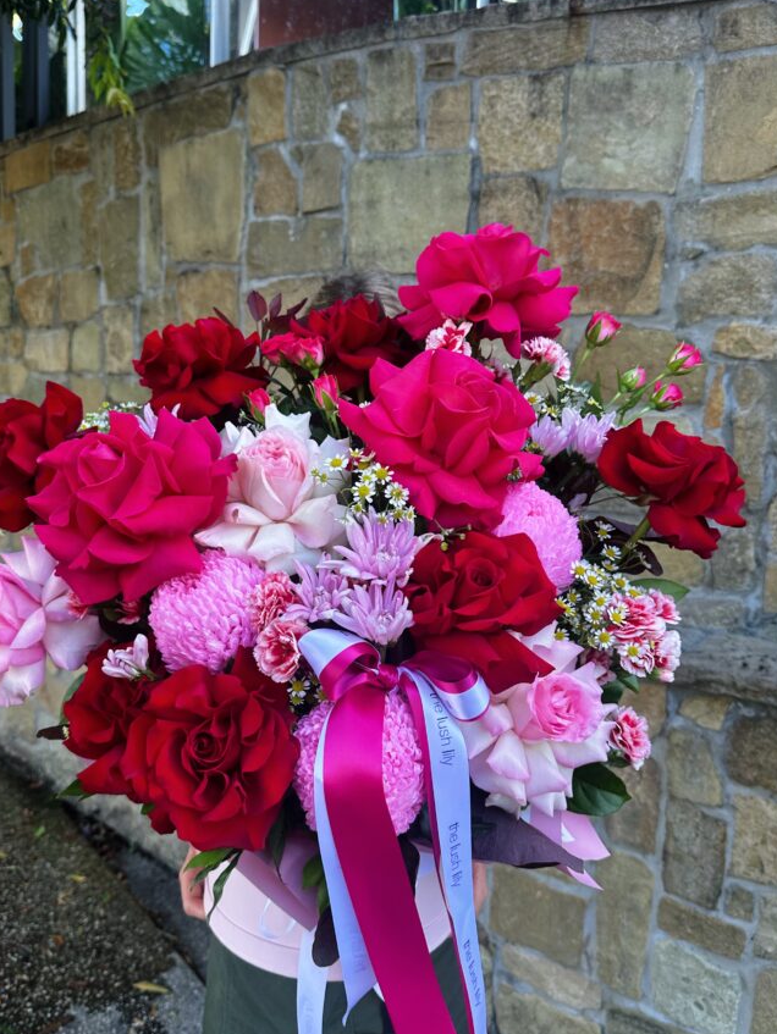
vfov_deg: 61.6
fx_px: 867
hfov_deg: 48.2
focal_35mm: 29
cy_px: 535
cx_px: 362
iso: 80
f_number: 1.78
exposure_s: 1/361
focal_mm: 6.86
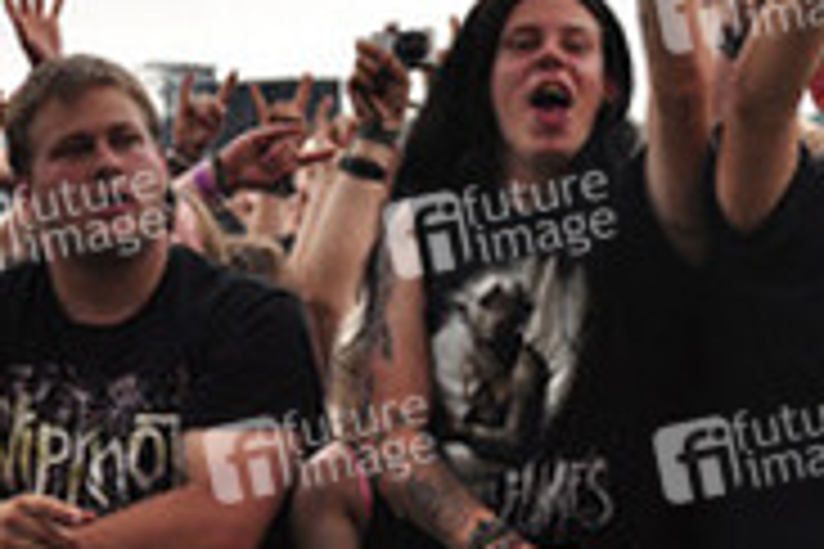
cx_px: 831
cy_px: 112
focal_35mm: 203
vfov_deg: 6.8
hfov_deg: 10.0
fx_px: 4651
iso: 500
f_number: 4.5
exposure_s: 1/800
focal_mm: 55
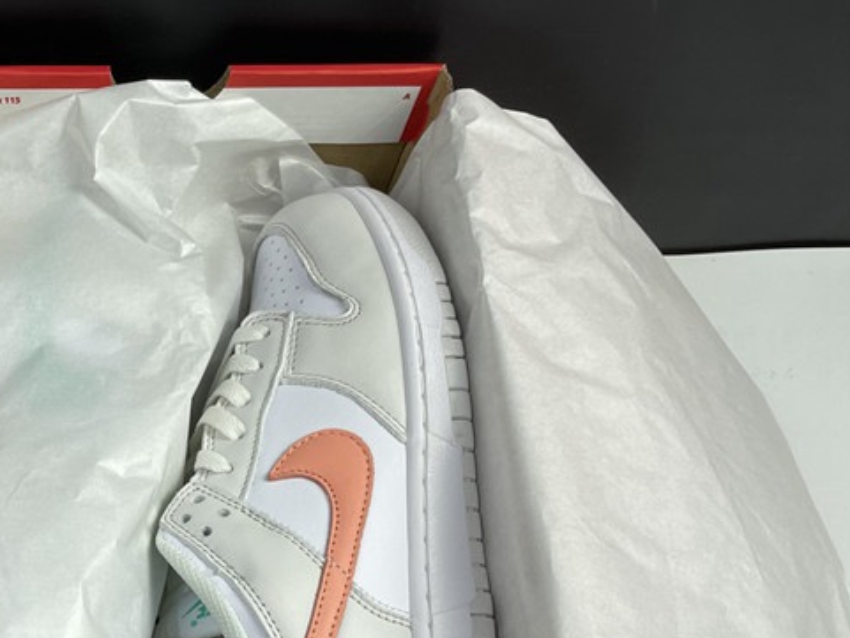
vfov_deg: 25.8
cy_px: 619
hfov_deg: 32.5
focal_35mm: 54
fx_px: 1326
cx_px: -11
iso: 40
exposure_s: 1/100
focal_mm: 4.2
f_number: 1.6
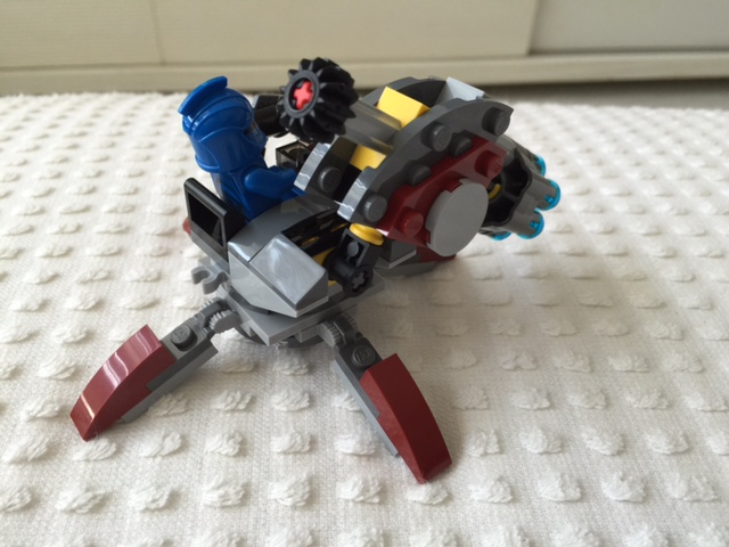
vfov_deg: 48.2
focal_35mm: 29
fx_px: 611
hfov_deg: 61.7
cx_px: 364
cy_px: 274
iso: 32
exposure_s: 1/15
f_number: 2.2
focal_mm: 4.15
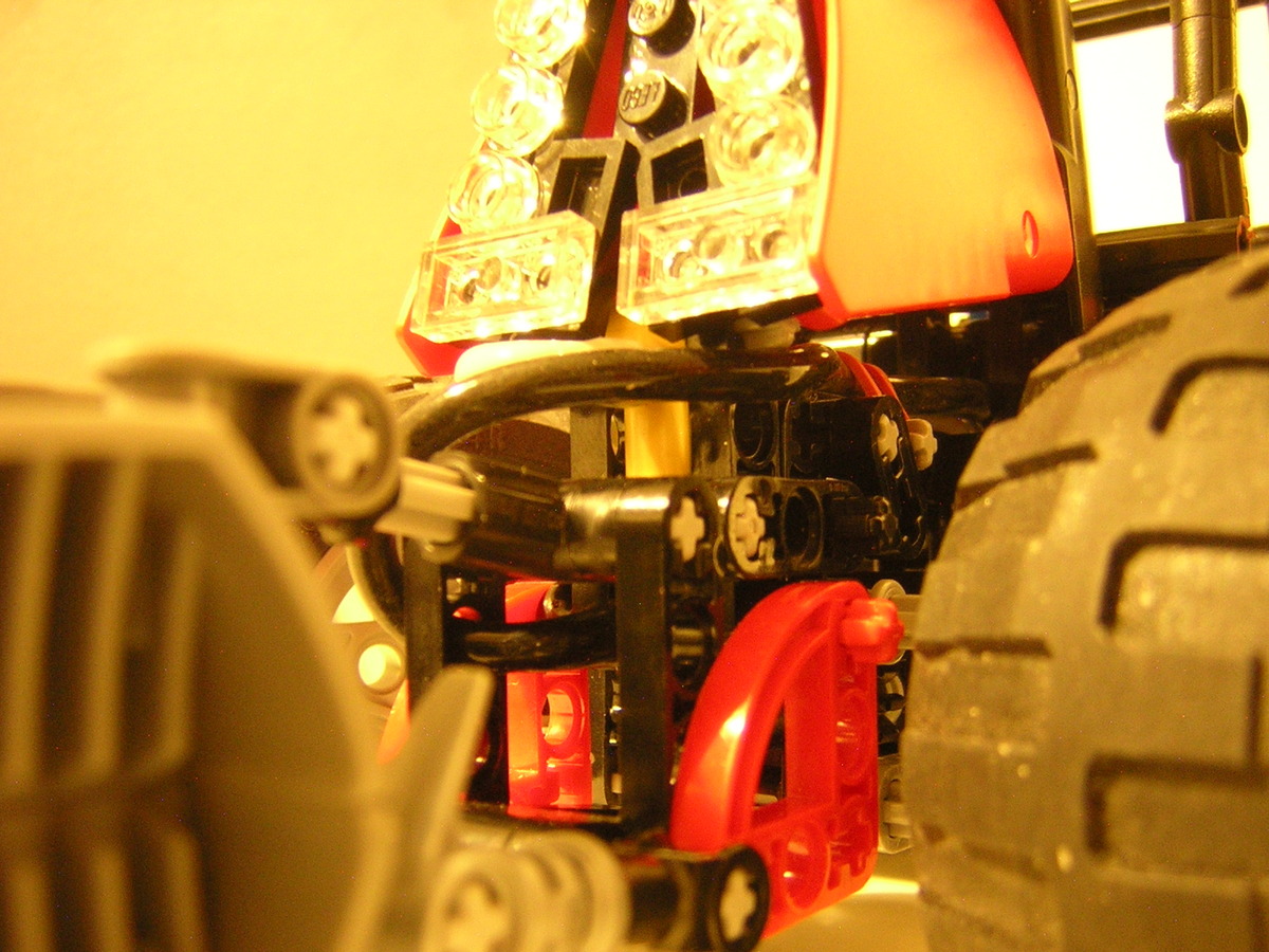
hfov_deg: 51.4
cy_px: 476
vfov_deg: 39.7
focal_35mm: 36
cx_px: 634
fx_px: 1320
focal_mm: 4.7
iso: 400
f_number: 2.6
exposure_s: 1.34
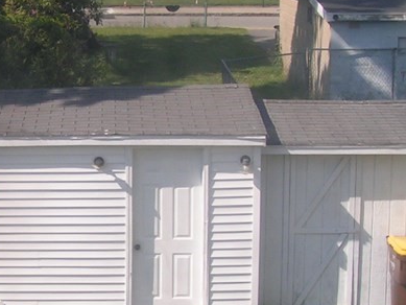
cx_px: 23
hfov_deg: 19.2
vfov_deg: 14.8
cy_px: 197
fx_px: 1173
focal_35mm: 100
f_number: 5.6
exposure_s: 1/200
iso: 50
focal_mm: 5.8
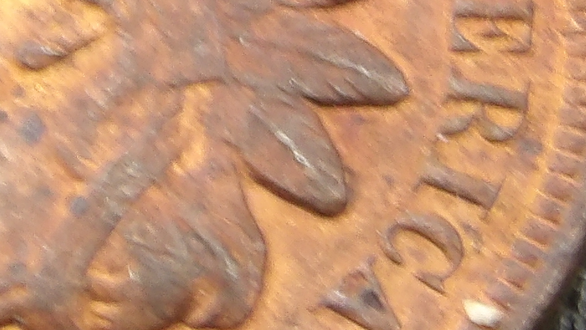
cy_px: 37
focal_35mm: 305
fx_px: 4739
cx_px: 54
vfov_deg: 4.0
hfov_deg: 7.1
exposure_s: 1/17
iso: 200
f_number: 5.3
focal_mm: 9.2
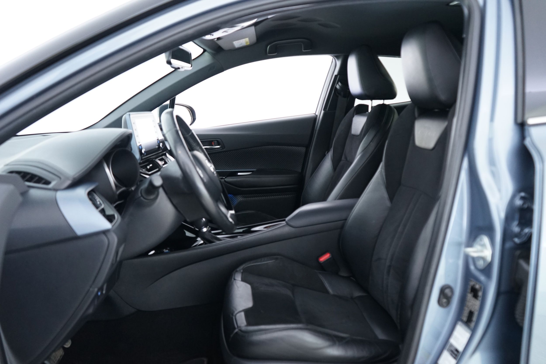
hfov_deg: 65.5
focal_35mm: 28
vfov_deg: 46.4
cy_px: 182
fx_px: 425
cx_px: 273
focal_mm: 28
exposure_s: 1/15
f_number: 4
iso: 2000
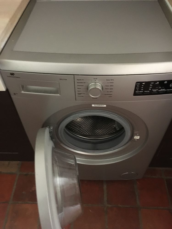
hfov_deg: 48.2
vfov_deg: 61.7
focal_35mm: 29
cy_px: 114
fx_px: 192
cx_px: 86
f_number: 2.2
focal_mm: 4.15
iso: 500
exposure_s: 1/17
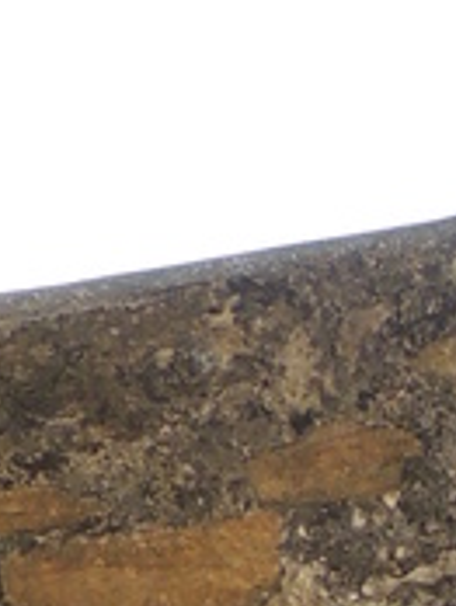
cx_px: 1058
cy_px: 2017
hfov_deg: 4.9
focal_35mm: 294
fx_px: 5151
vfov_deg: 6.1
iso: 180
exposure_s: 1/250
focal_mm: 7.1
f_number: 3.3
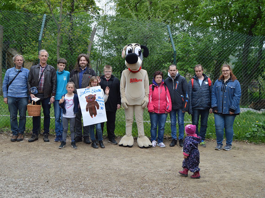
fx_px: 287
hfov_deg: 49.4
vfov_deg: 38.2
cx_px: 116
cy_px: 99
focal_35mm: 38
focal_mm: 23
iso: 100
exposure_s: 1/160
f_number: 6.3
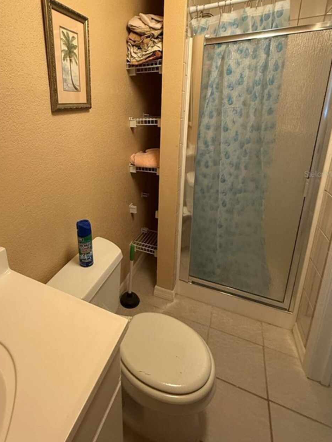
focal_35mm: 19
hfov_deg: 67.1
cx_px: 114
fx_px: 243
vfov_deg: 83.5
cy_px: 174
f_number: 2.2
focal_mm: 2.22
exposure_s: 1/60
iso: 320
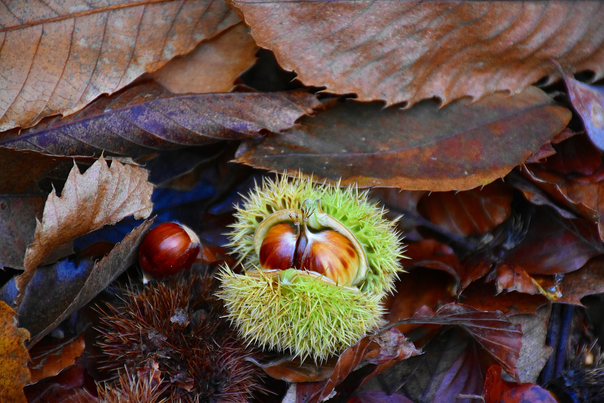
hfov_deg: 9.8
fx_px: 3523
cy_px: 202
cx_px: 302
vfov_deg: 6.5
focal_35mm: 210
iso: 2500
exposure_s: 1/250
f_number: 5.6
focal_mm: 140
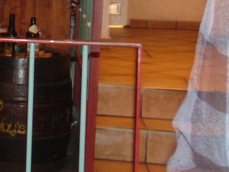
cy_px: -18
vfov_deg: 12.9
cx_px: -136
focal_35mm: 113
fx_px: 747
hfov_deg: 15.7
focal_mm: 4.5
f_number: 3
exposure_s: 1/2
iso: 160
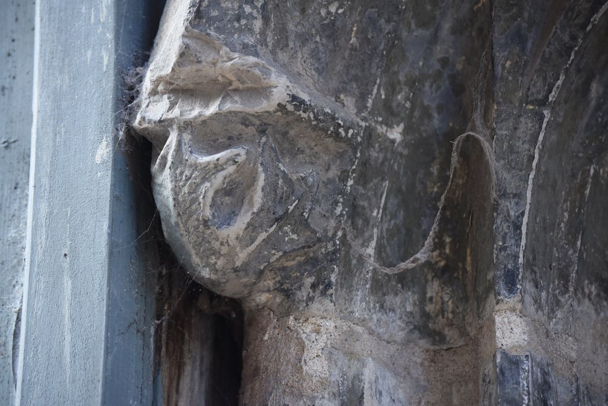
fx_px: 1773
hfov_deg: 19.5
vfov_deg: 13.0
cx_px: 304
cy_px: 203
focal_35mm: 105
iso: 720
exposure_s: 1/250
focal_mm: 70
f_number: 4.2
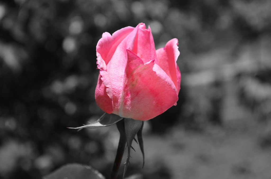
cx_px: 136
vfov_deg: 18.8
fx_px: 541
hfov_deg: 28.1
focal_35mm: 72
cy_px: 90
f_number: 8
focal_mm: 48
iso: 100
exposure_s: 1/500
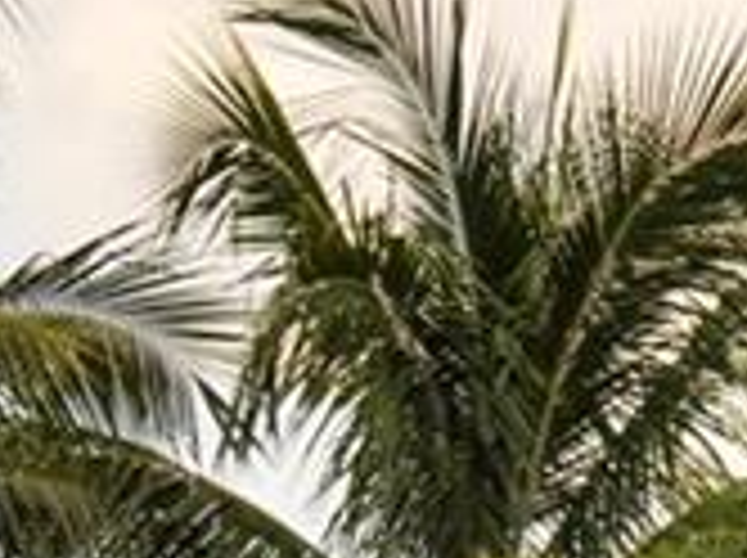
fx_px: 6701
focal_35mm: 311
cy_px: 844
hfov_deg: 6.0
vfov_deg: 4.7
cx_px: 2146
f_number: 8
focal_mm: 35
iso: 200
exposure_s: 1/640
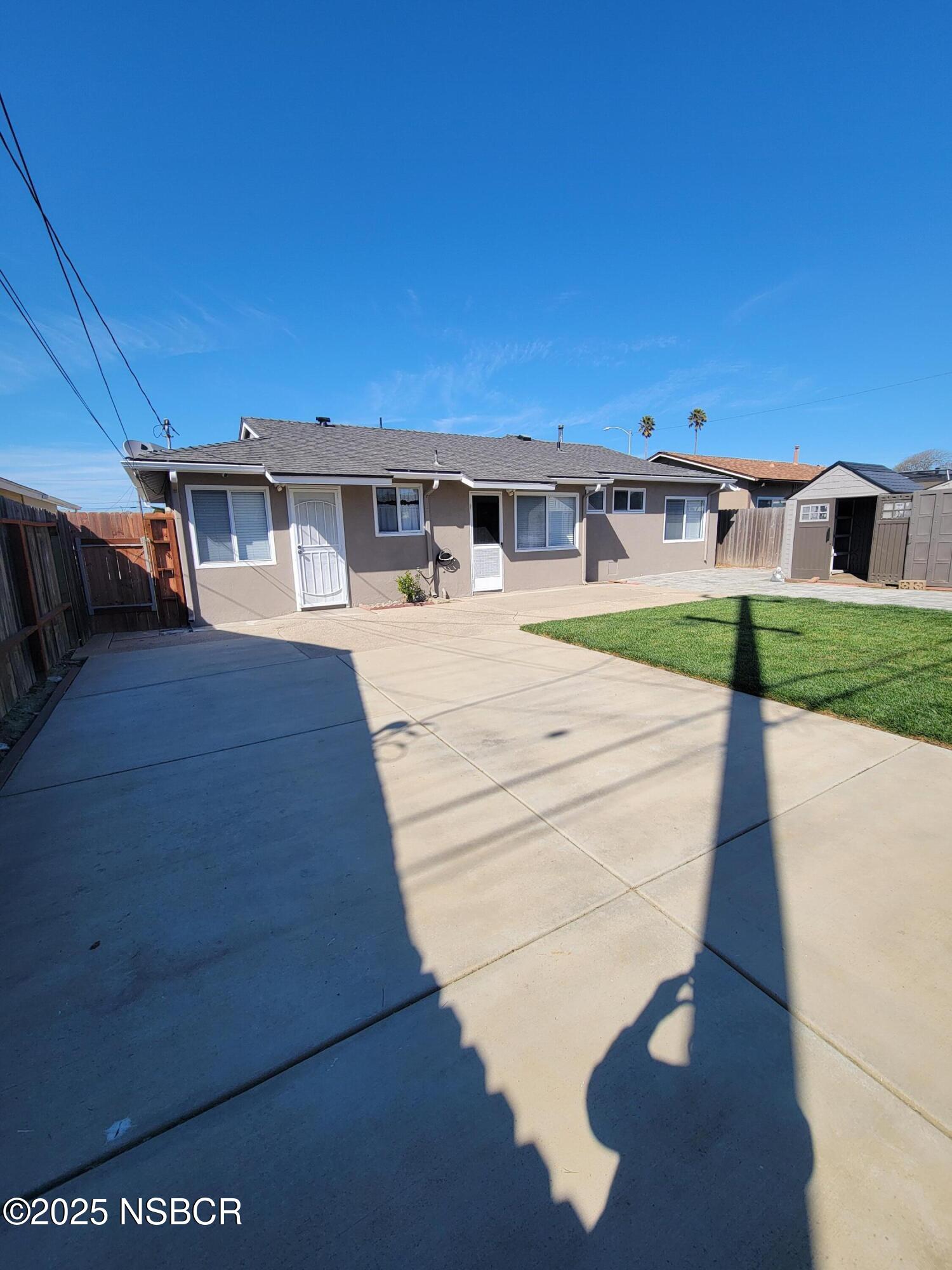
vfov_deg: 106.2
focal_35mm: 13
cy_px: 635
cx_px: 476
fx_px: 477
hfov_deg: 89.9
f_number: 2.2
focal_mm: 2.2
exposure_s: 1/1614
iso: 50
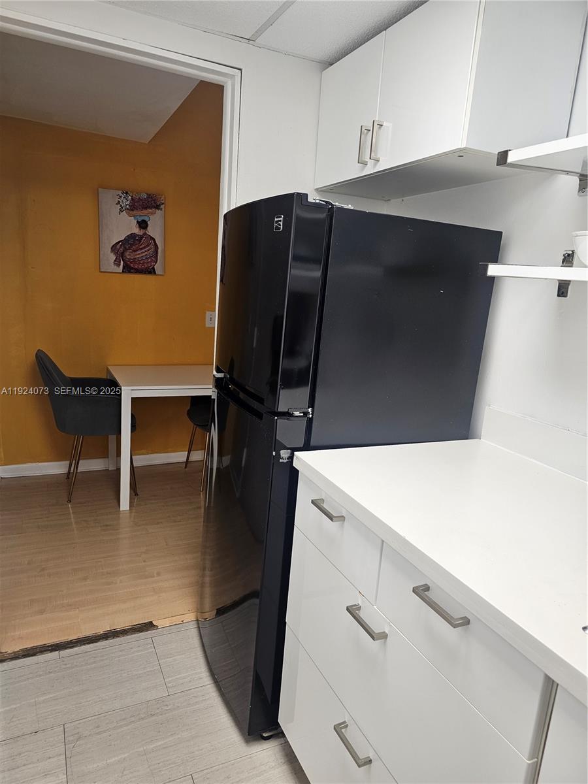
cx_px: 294
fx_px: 521
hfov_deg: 58.9
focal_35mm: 23
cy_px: 392
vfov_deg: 73.9
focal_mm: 6.3
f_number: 1.7
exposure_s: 1/120
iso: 125
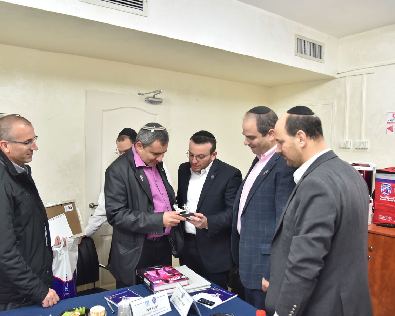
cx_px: 188
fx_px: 327
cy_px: 162
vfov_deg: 51.5
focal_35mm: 28
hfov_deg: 62.2
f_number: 4
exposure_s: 1/125
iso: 1600
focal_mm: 24
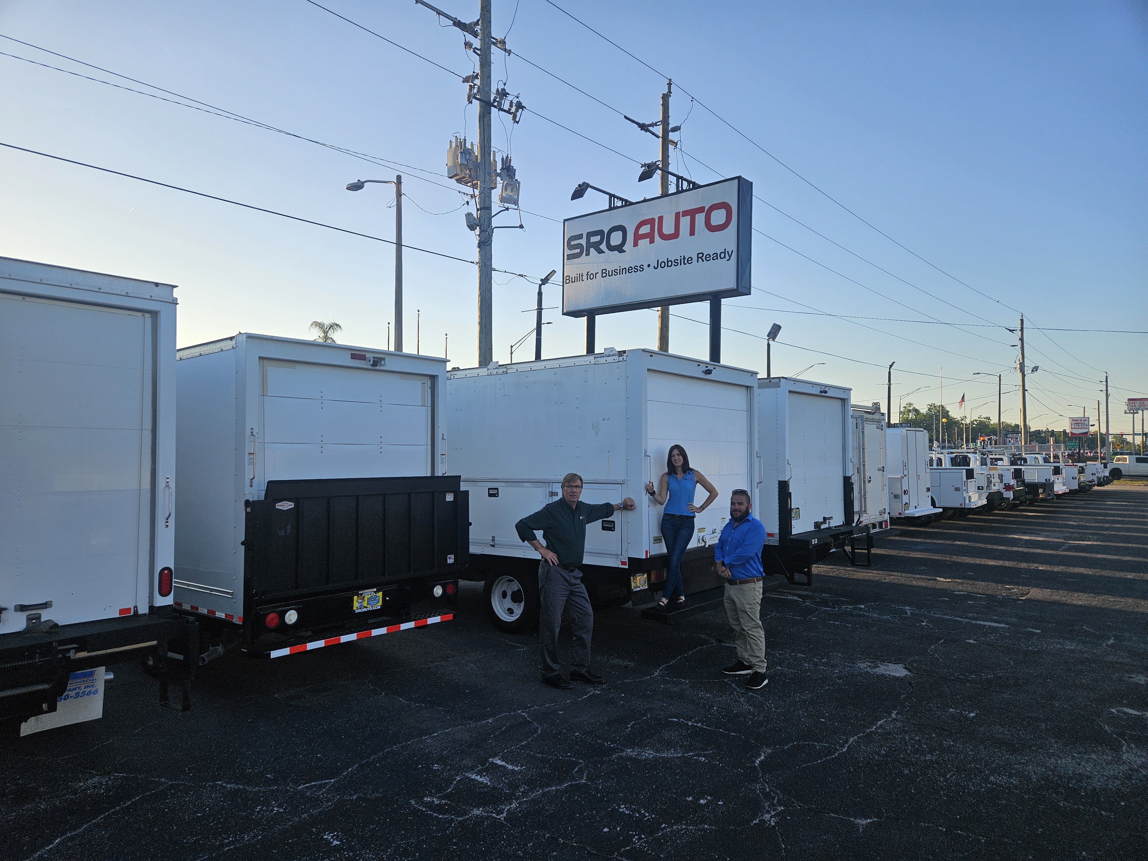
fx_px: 763
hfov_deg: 73.9
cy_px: 430
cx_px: 574
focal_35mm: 23
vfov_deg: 58.9
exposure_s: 1/1242
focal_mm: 5.4
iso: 40
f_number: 1.8
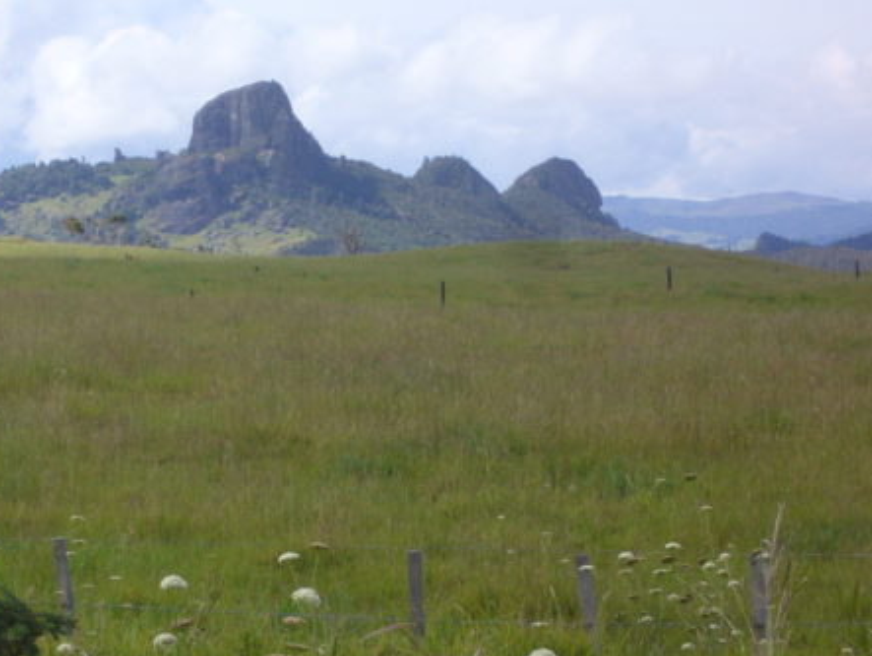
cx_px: 234
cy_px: 447
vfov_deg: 9.6
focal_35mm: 154
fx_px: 3883
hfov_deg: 12.8
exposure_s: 1/320
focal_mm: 17.4
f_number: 5
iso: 80
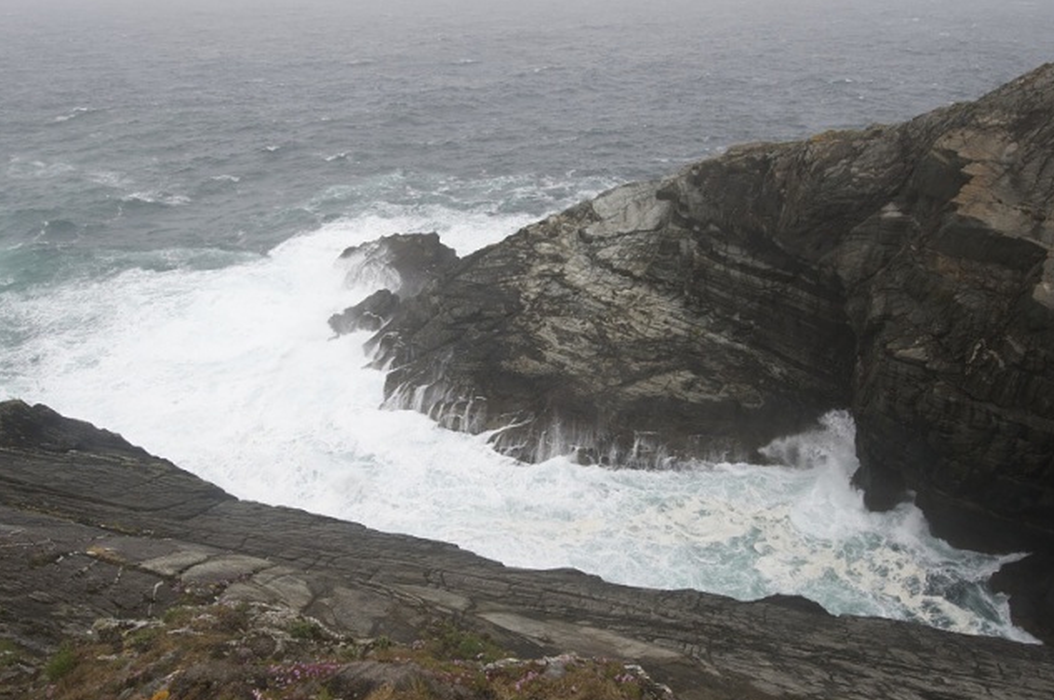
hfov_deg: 73.8
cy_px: 350
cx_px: 513
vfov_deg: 53.0
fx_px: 702
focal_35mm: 24
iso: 200
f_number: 9
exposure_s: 1/320
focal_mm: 19
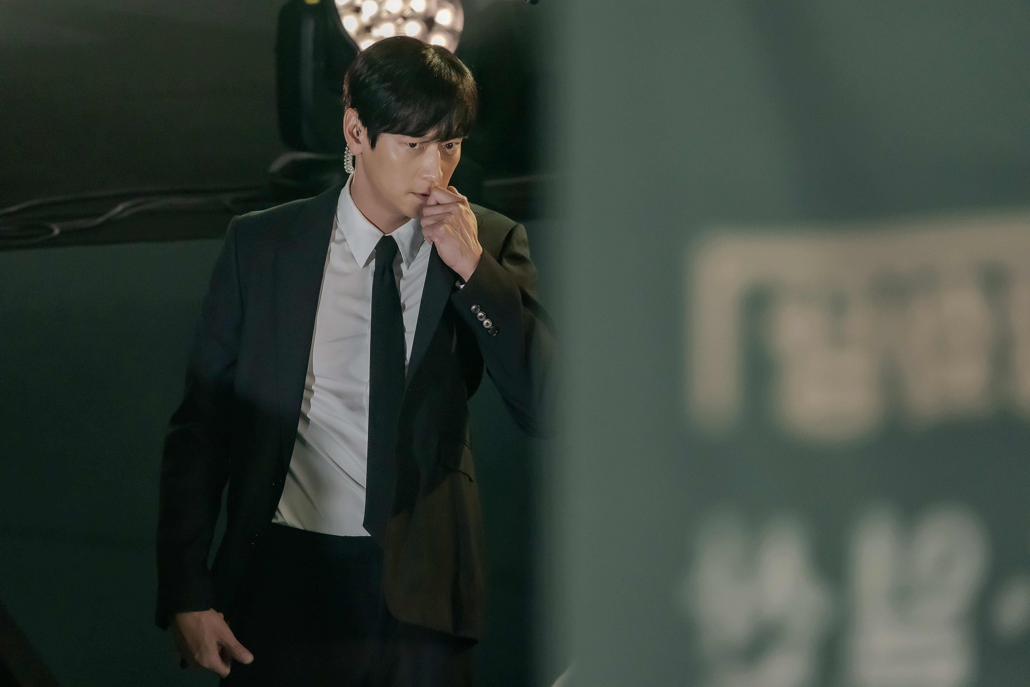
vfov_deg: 2.3
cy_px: 344
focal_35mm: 600
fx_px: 17165
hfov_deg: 3.4
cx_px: 515
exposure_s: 1/160
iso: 6400
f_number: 7.1
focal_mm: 600
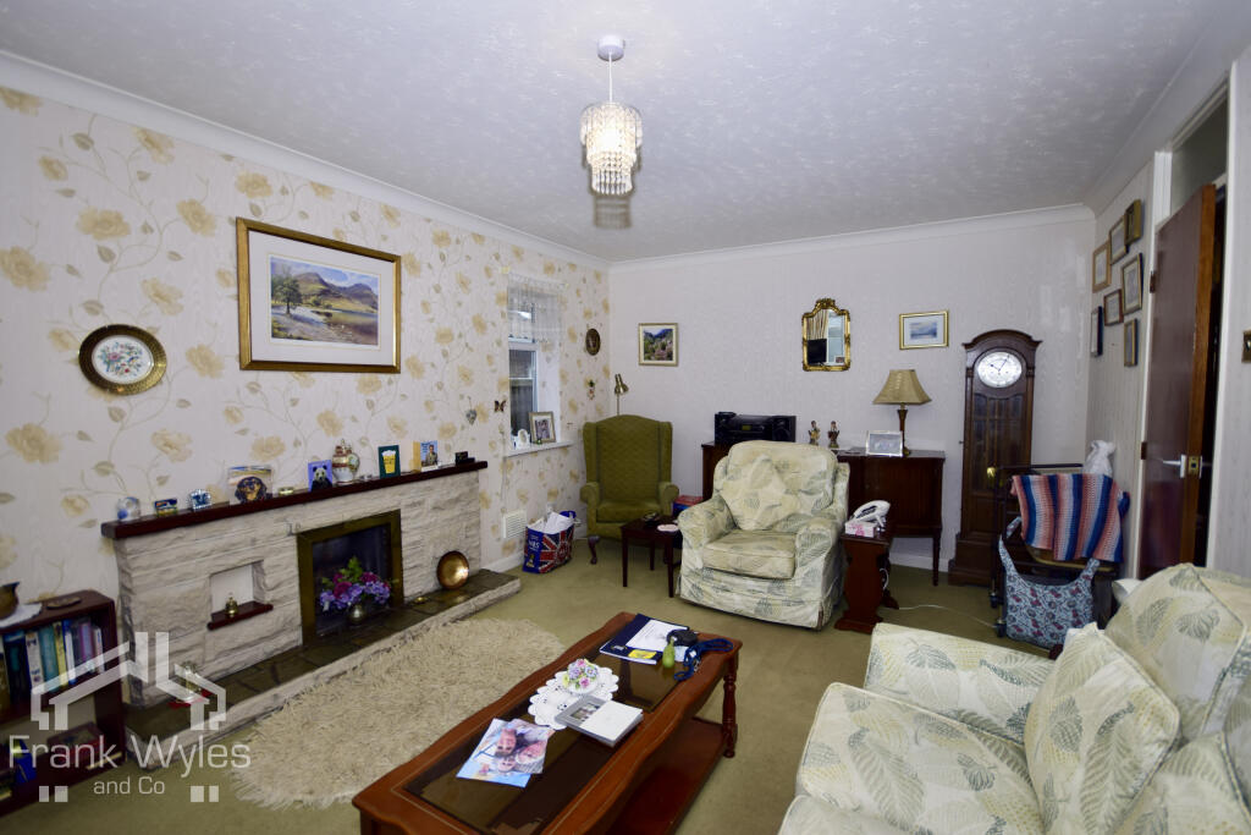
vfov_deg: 77.3
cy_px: 418
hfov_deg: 100.4
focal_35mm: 15
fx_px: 521
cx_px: 626
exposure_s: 1/125
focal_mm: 10
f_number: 4
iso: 250
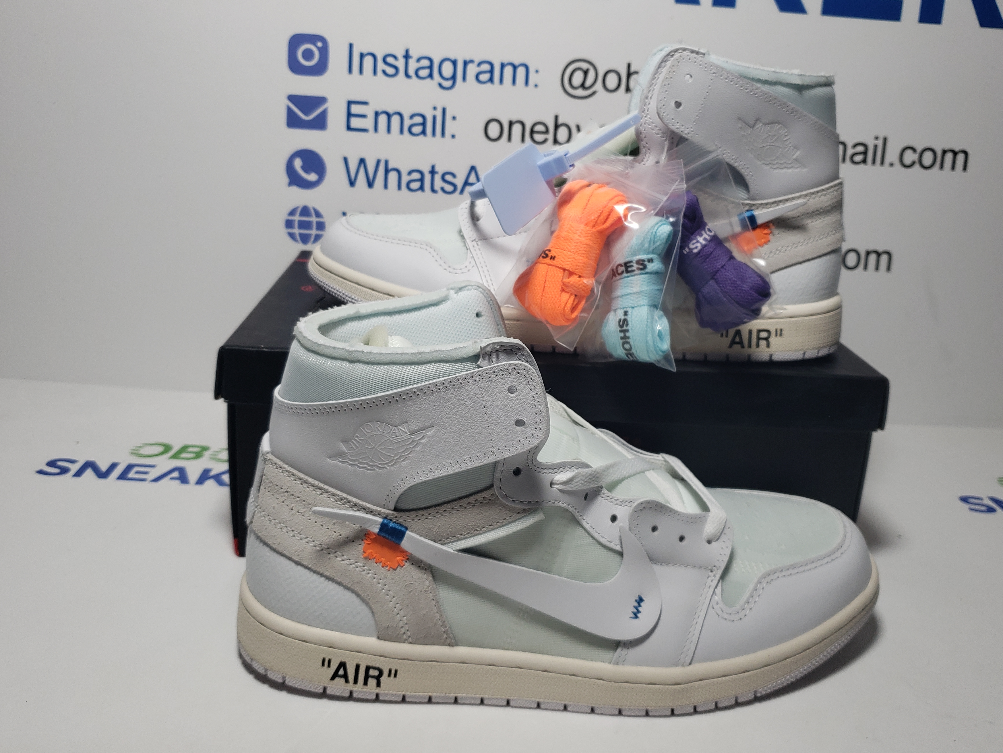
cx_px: 506
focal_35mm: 30
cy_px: 360
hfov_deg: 60.0
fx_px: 869
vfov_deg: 46.8
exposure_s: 1/575
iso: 50
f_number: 1.5
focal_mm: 4.3
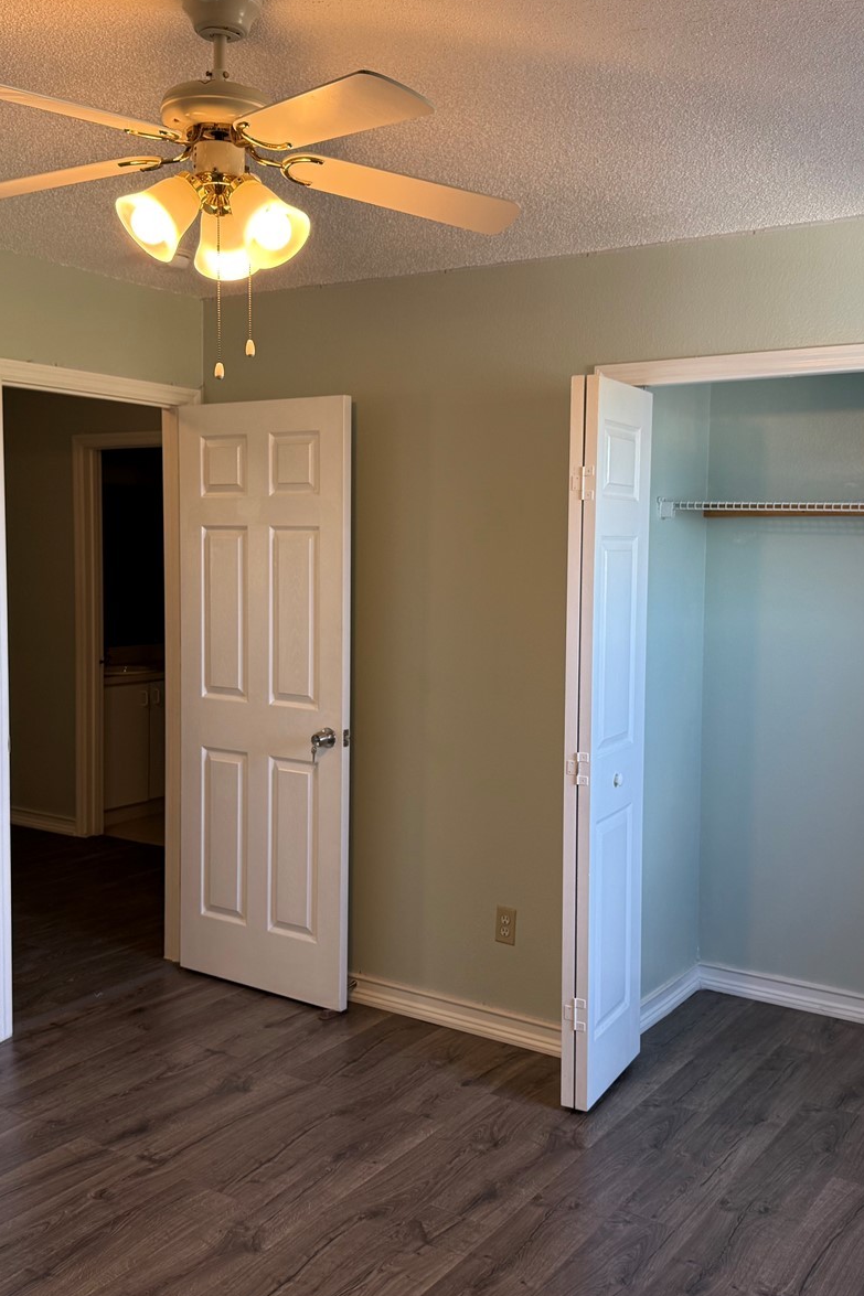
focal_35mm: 34
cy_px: 646
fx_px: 1224
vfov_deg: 55.8
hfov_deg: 38.9
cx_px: 437
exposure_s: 1/120
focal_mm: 6.76
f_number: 1.78
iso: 160
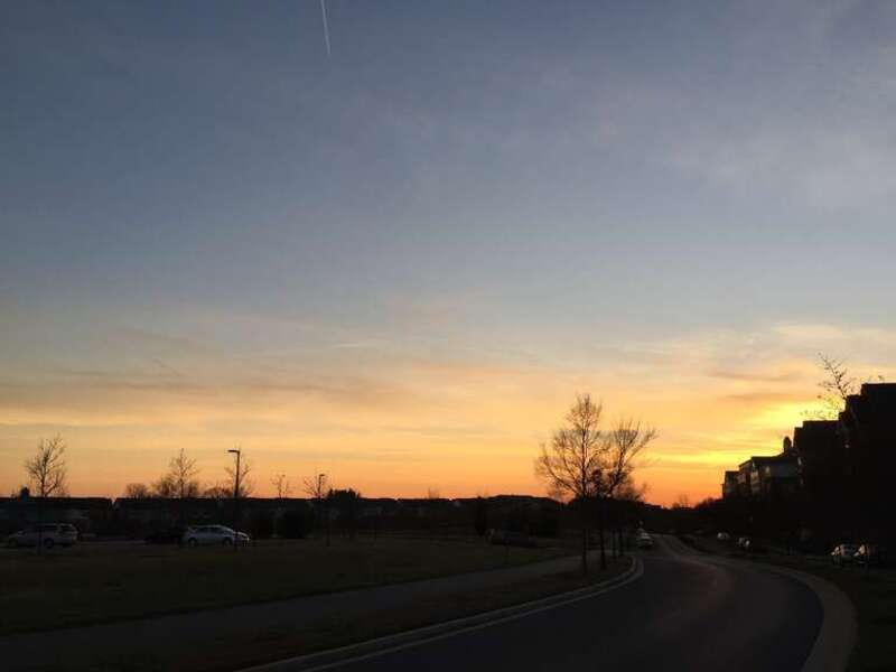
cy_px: 336
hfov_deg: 61.7
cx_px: 448
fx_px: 751
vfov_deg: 48.2
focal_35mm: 29
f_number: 2.2
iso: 32
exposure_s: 1/471
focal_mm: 4.15
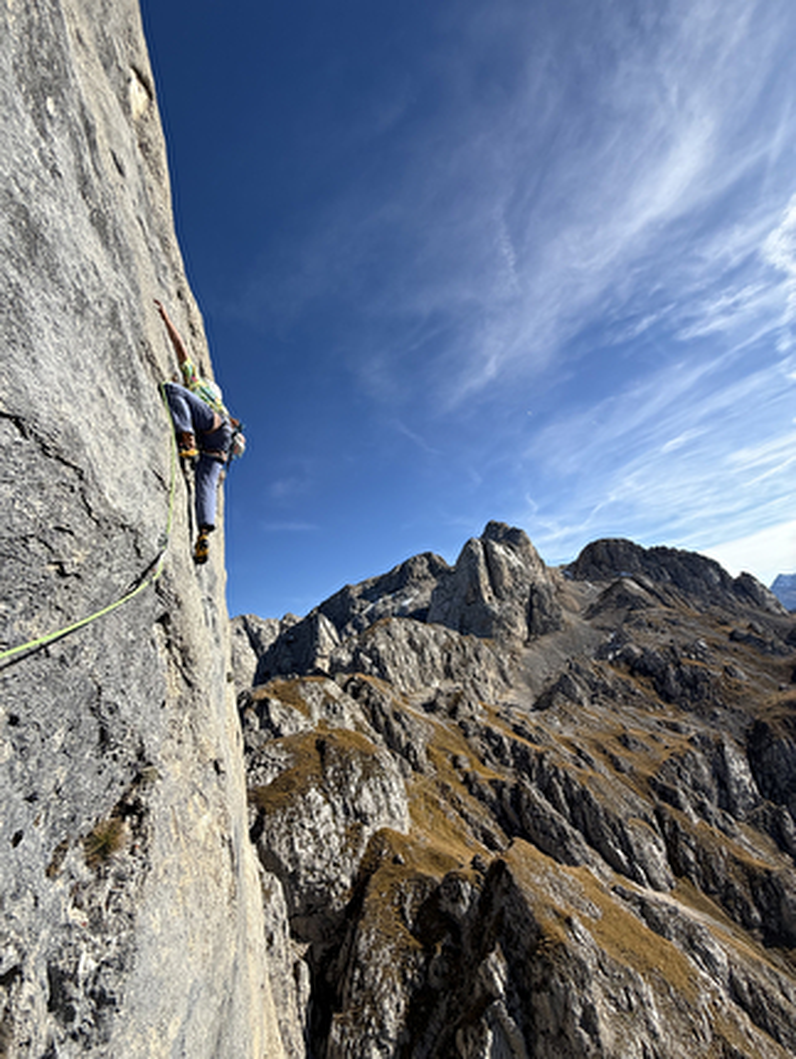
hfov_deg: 85.7
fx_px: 429
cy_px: 530
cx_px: 398
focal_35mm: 14
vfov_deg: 102.0
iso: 50
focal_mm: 2.22
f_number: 2.2
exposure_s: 1/1745
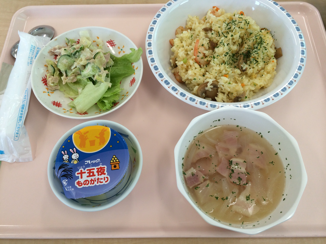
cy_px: 122
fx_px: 283
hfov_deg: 60.0
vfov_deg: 46.8
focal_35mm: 30
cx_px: 163
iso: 64
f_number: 2.2
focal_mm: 4.12
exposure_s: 1/120
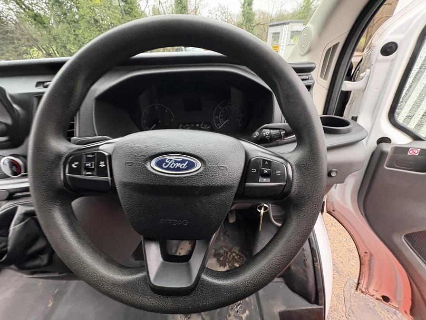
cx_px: 213
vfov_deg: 85.7
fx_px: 172
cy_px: 160
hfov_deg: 102.1
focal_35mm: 14
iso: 400
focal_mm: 2.22
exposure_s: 1/60
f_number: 2.2
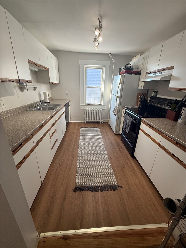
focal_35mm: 14
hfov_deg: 85.7
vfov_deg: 102.1
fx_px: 100
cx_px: 93
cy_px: 124
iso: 125
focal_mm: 2.22
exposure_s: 1/120
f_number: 2.2
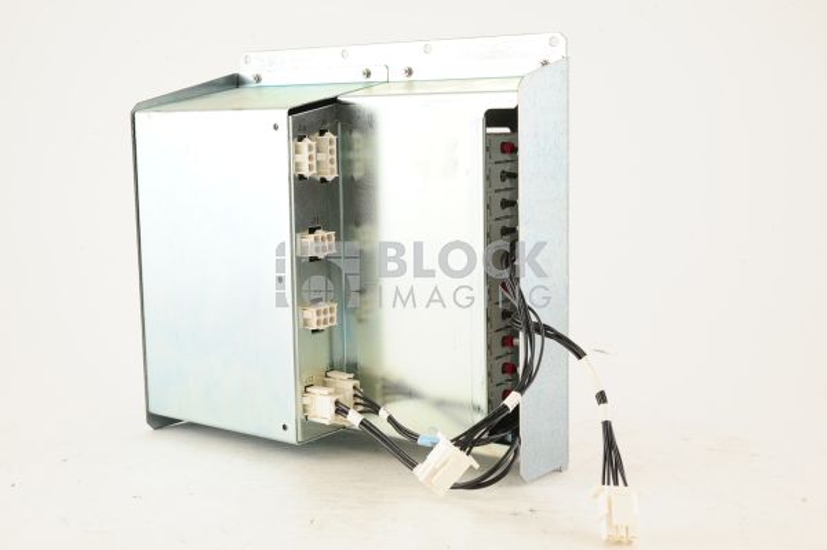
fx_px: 1148
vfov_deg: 26.9
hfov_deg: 39.6
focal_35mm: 50
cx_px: 414
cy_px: 275
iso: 1600
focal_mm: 50
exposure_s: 1/125
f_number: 11
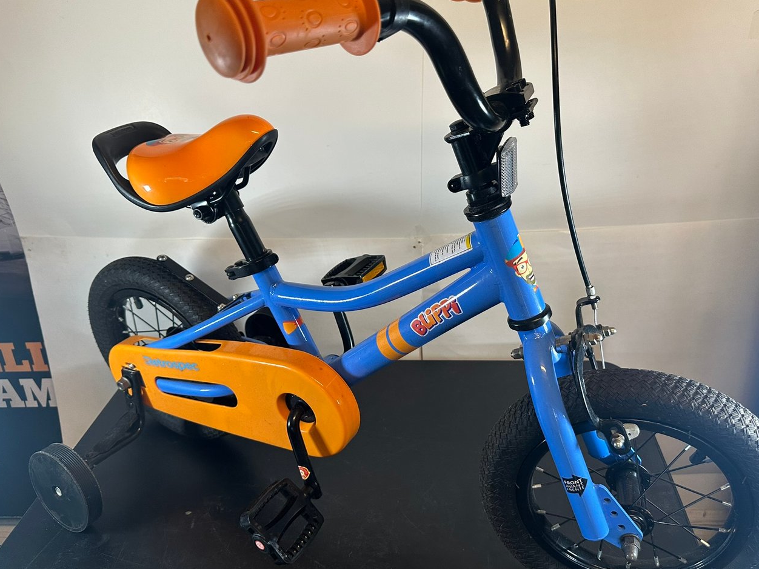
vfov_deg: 48.2
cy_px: 275
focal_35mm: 29
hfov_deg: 61.6
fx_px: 636
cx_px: 403
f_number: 1.78
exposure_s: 1/120
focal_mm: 6.86
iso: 160
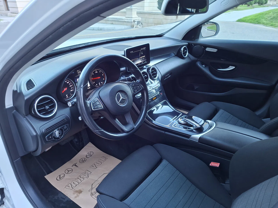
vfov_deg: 58.9
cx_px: 139
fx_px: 185
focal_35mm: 23
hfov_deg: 73.9
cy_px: 104
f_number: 1.8
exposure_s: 1/50
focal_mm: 5.54
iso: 320
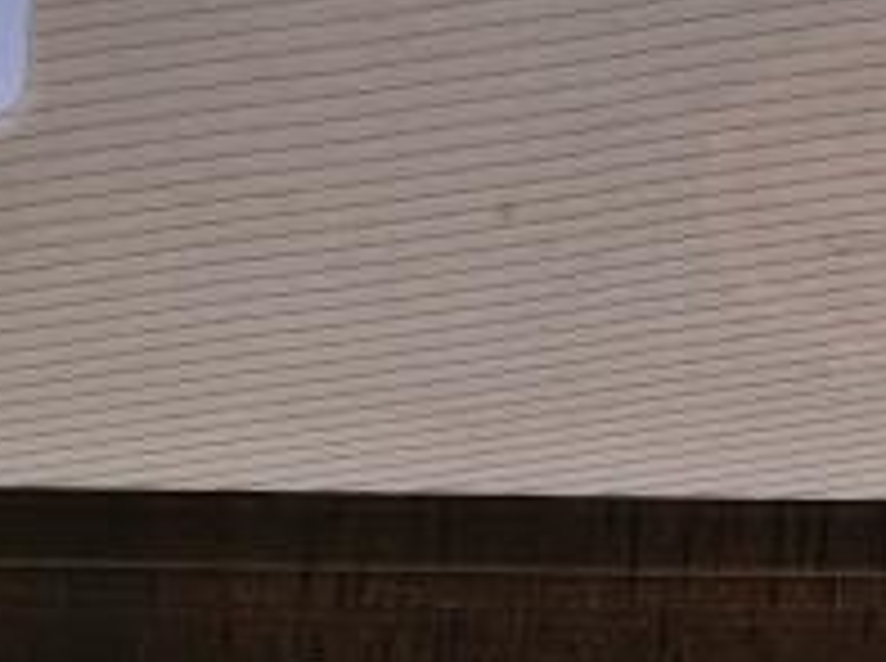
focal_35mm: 356
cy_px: 1531
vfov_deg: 4.1
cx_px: 1241
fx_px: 9095
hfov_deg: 5.5
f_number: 1.63
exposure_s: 1/100
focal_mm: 5.85
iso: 200
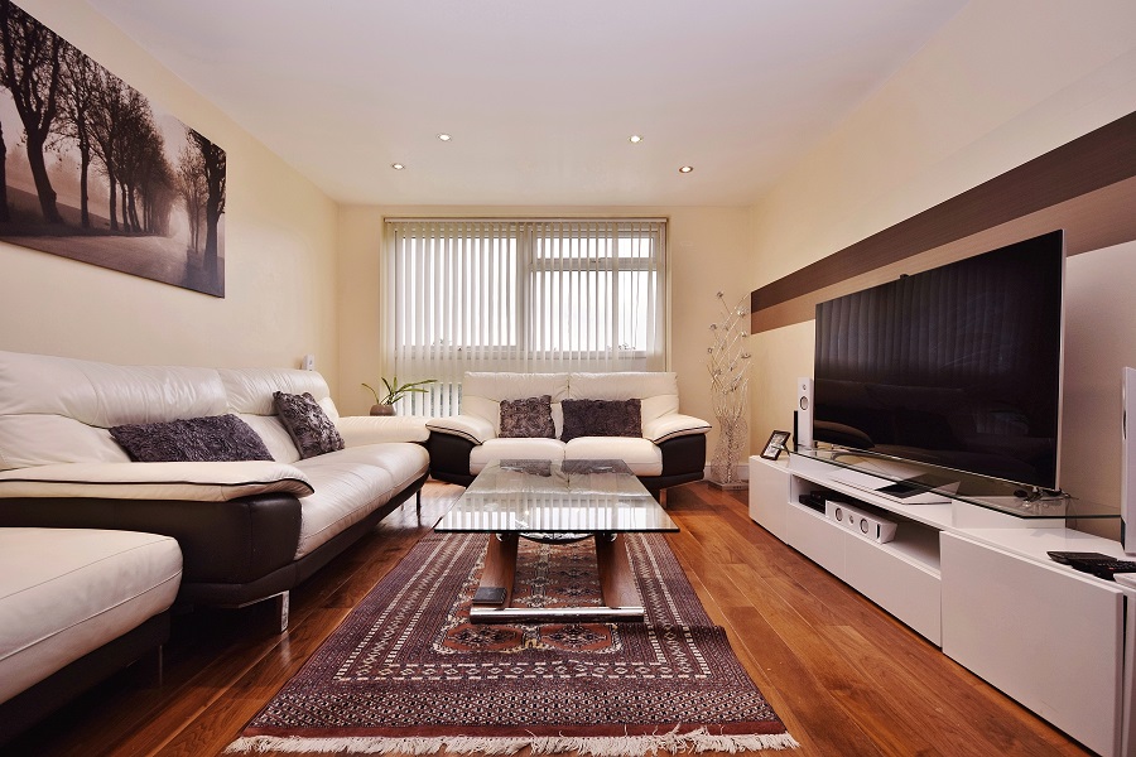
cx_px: 568
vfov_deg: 77.3
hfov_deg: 100.4
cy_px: 378
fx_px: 473
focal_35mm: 15
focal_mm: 10
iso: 100
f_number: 4.5
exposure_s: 1/80
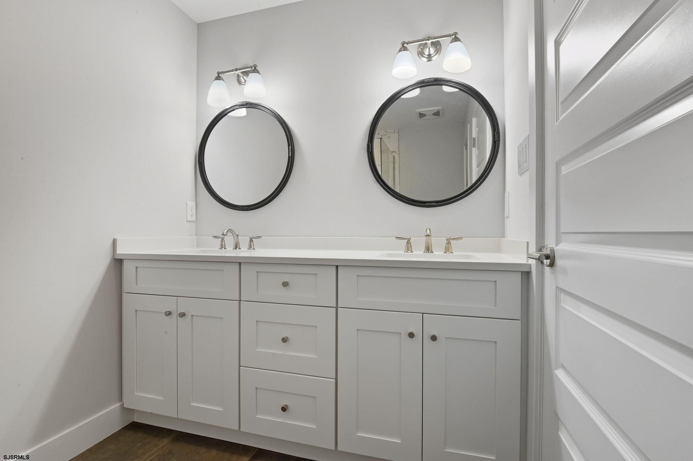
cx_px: 346
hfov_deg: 96.8
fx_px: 308
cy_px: 230
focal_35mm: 16
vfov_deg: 73.7
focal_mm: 16
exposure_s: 1/3.33
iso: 250
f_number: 16
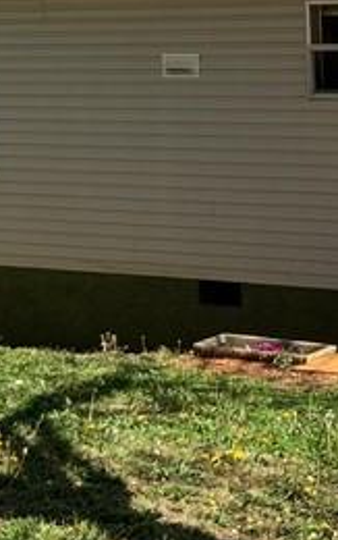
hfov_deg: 10.4
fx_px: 1779
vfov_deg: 17.1
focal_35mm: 121
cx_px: 547
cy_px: 93
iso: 16
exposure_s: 1/1076
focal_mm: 3
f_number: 1.8
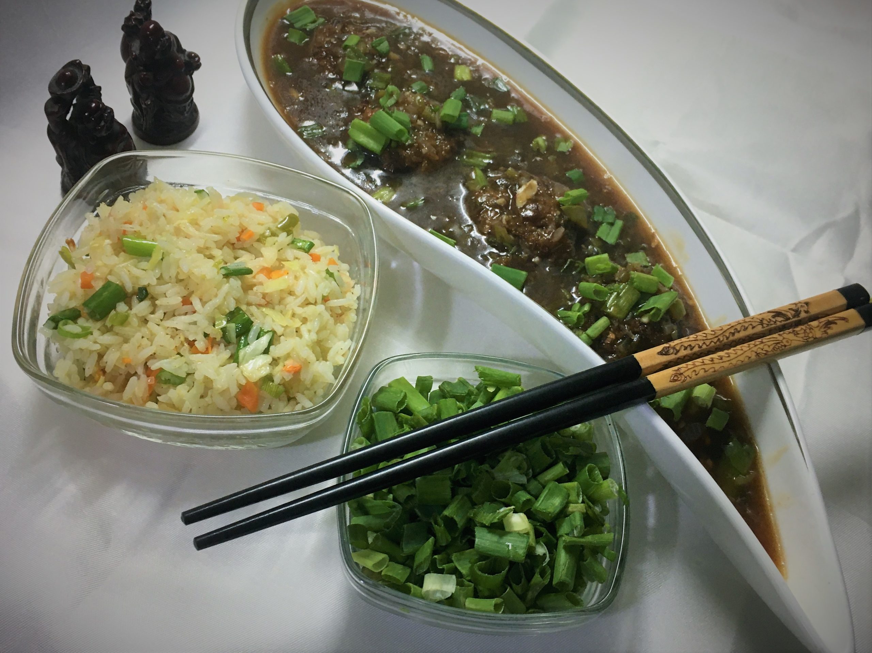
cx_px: 436
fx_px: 730
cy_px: 326
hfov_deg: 61.7
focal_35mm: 29
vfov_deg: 48.2
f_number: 2.2
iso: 50
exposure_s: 1/33
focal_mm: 4.15
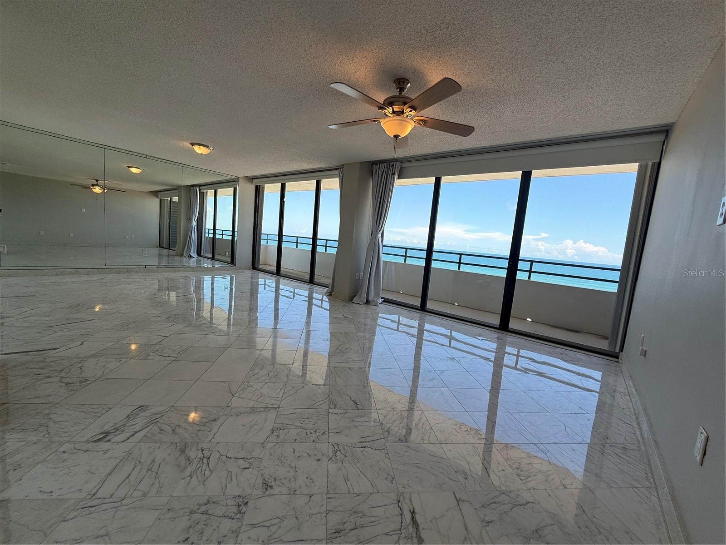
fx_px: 294
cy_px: 272
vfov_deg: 85.7
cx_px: 363
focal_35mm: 14
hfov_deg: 102.1
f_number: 2.2
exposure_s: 1/419
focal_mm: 2.22
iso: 50
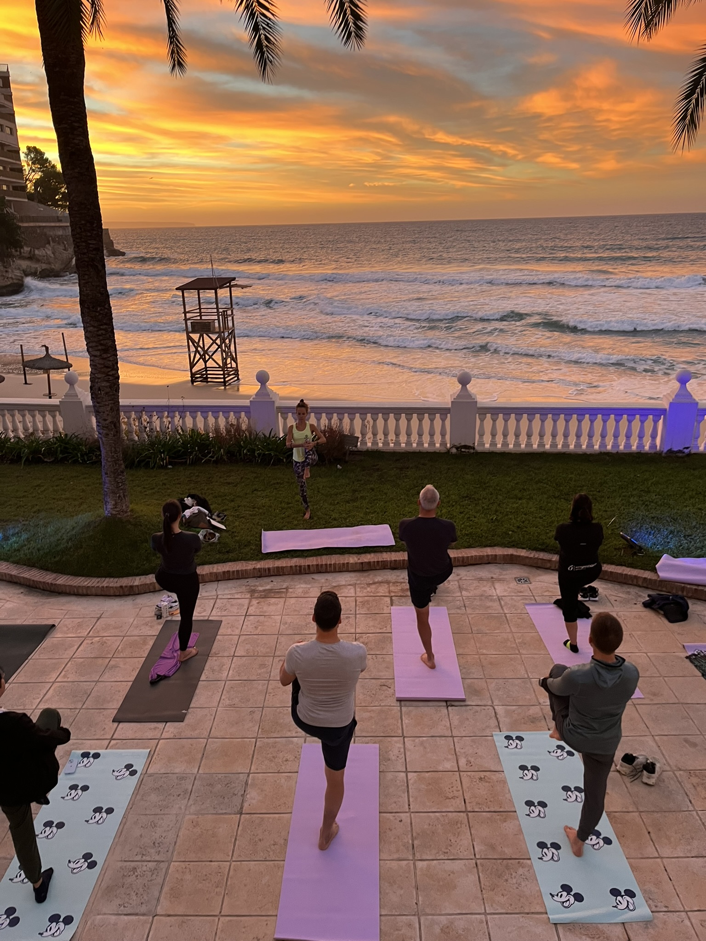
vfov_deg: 67.3
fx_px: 707
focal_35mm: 26
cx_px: 353
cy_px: 470
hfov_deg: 53.1
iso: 125
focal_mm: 5.1
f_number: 1.6
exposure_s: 1/79
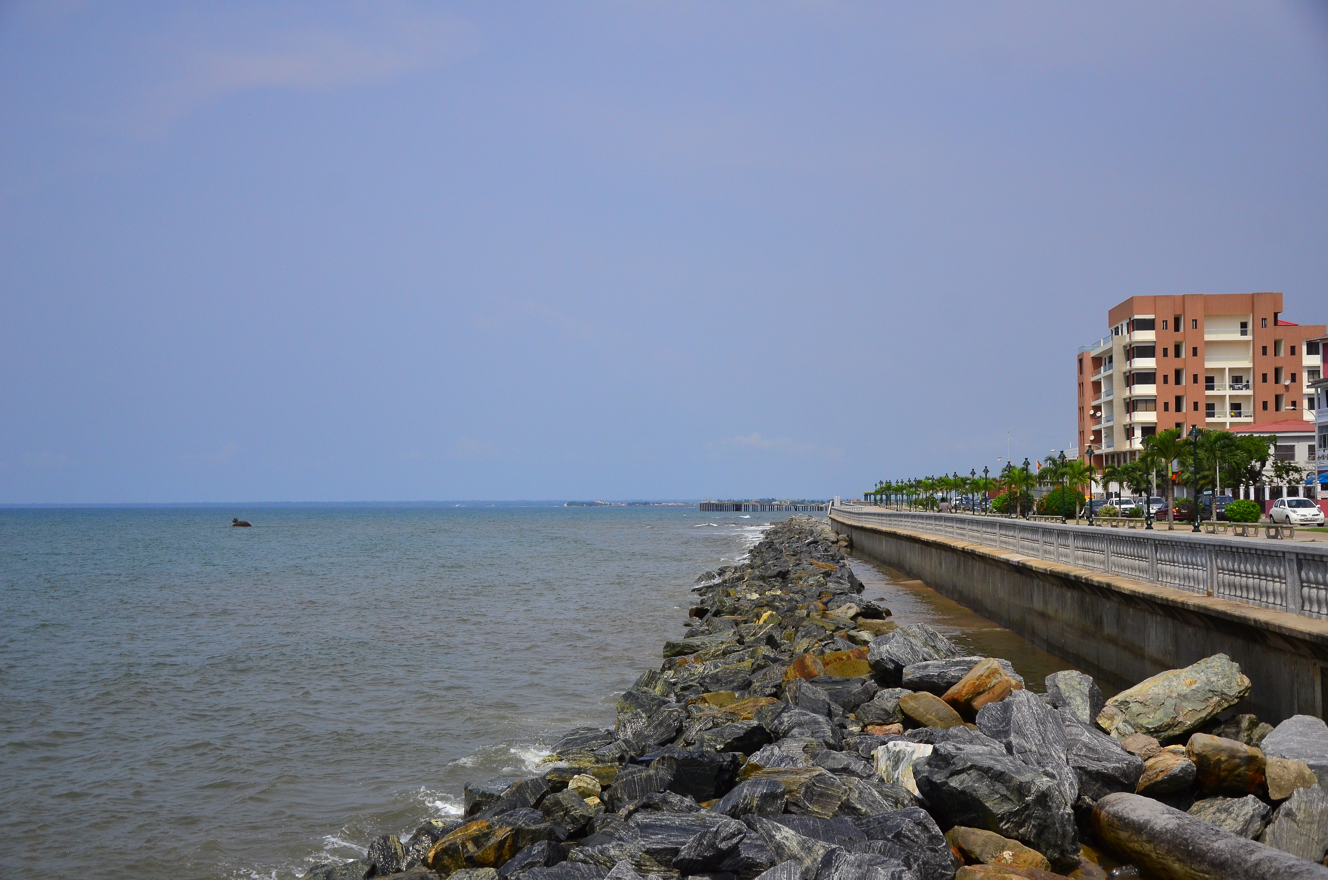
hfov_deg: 49.6
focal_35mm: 39
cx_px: 664
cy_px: 440
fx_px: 1436
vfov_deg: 34.1
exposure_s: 1/8000
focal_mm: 26
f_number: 4
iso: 500
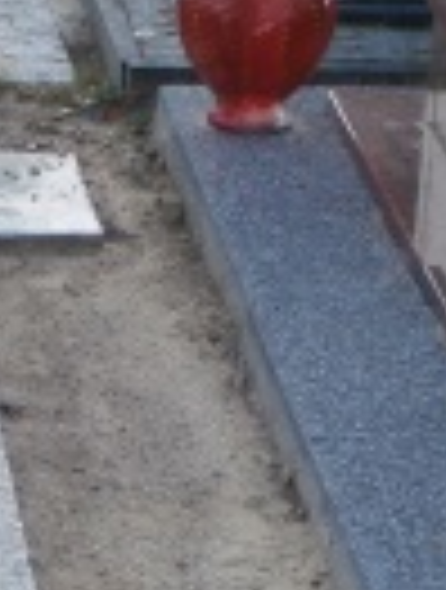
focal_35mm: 229
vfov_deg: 8.6
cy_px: 266
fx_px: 3915
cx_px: -365
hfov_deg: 6.4
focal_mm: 8.29
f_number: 4.2
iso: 100
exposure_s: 1/50
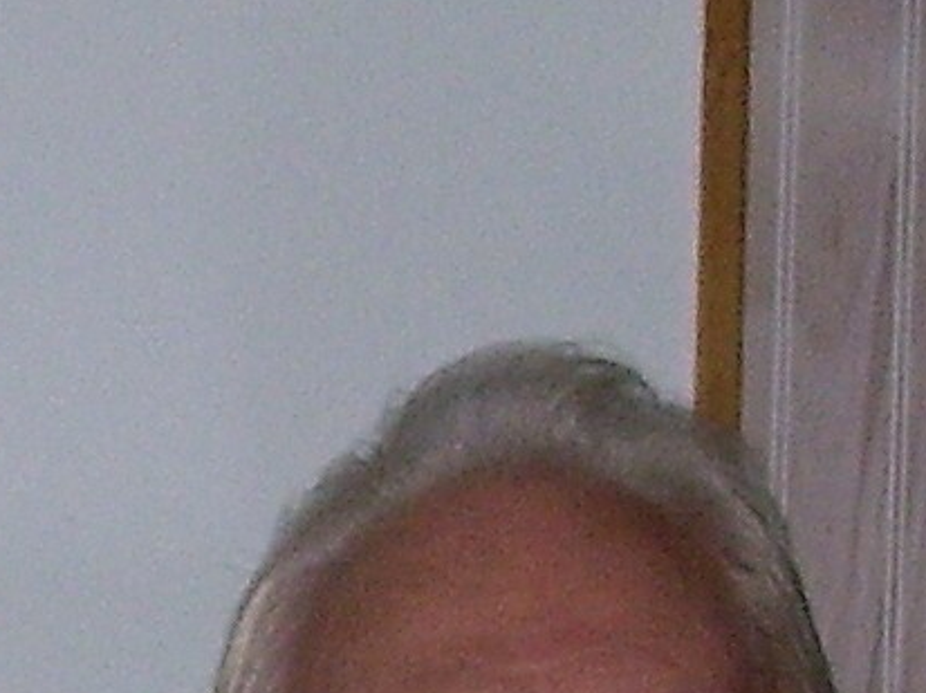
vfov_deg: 3.5
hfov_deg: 4.7
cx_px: -1303
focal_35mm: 412
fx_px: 11012
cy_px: 1758
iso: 125
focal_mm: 10.8
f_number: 3.6
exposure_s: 1/90
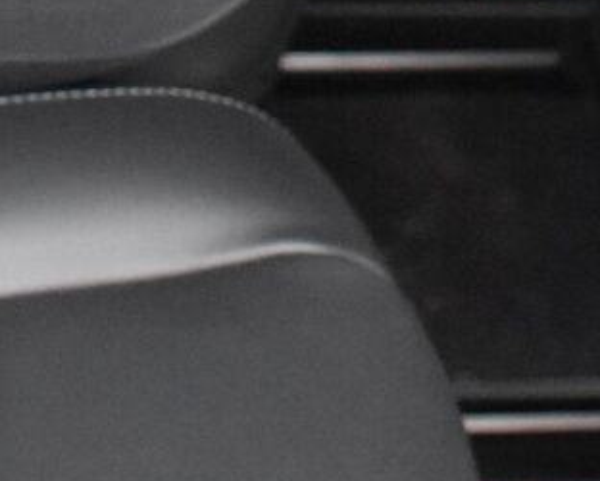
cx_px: 15
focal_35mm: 173
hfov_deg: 11.1
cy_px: -514
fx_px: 3074
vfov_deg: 8.4
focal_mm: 20
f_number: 3.5
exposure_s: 1/60
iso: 3600
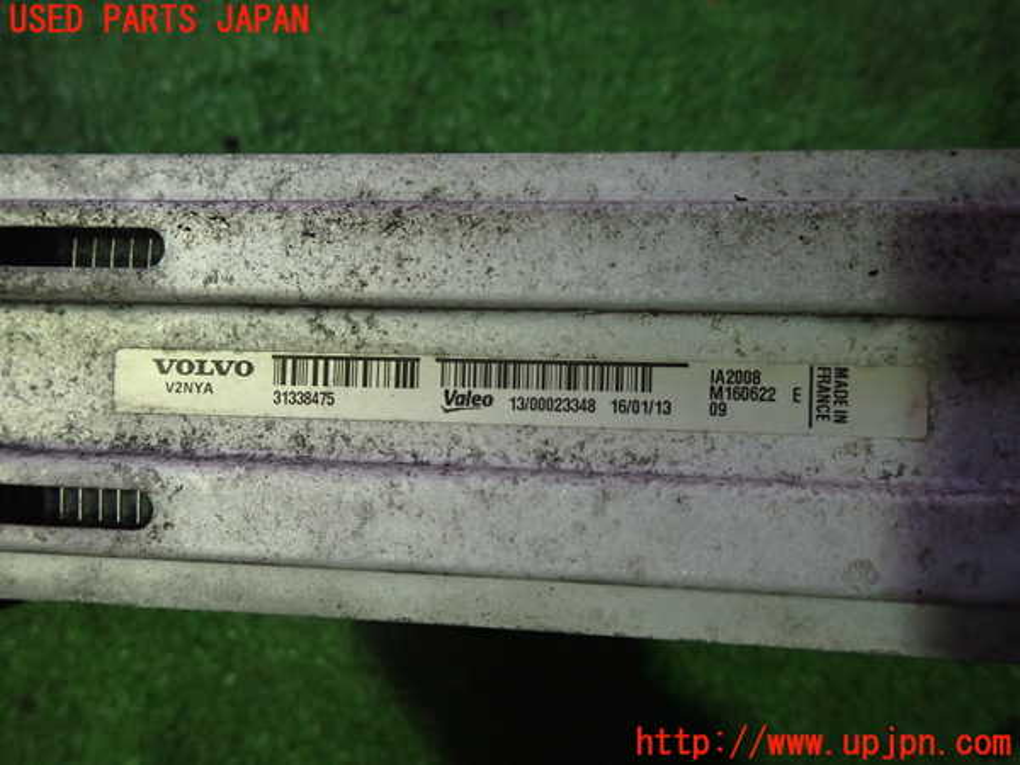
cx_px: 510
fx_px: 737
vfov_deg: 54.9
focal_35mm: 25
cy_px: 382
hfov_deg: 69.4
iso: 800
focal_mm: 4.5
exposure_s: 1/125
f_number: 2
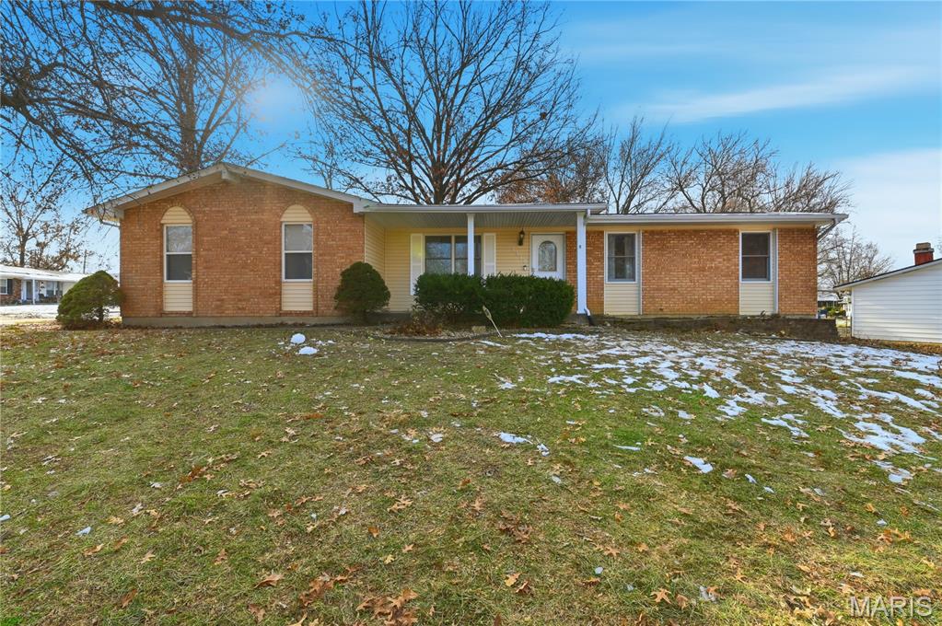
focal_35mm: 15
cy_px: 313
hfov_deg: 100.4
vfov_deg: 77.2
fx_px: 392
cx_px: 471
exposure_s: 1/2500
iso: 400
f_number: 8
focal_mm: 15
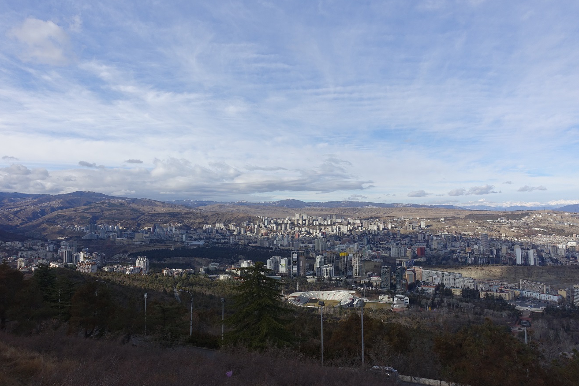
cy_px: 190
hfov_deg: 71.5
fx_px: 402
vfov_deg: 51.3
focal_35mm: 25
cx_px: 286
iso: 125
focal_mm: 8.8
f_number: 5.6
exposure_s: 1/640
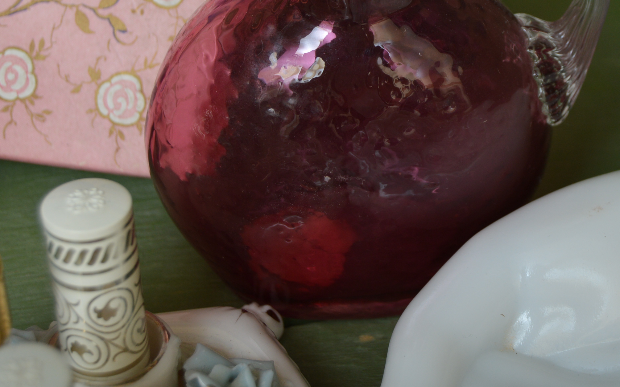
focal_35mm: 96
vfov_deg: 13.6
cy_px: 87
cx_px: 413
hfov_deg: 21.6
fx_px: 1622
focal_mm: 42
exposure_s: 1/200
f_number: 5
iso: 200
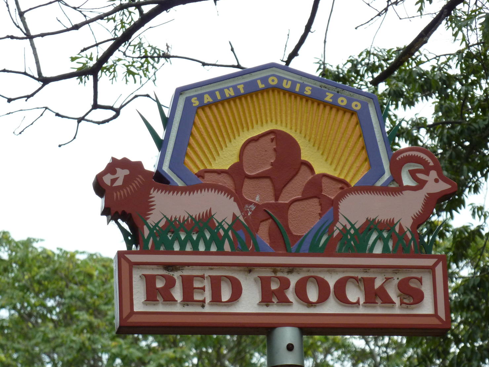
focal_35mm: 159
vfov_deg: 9.3
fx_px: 2246
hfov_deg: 12.4
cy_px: 189
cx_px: 249
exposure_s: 1/500
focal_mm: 24.1
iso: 200
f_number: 4.5
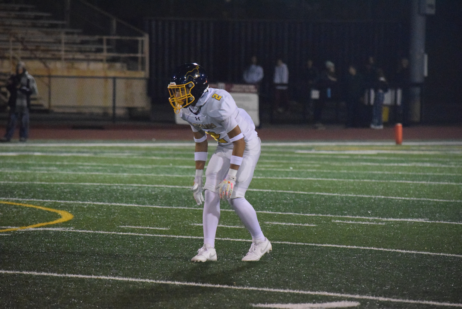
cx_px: 231
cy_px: 154
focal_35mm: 300
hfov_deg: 6.9
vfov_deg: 4.6
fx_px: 3851
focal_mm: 200
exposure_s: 1/320
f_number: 5
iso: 12800
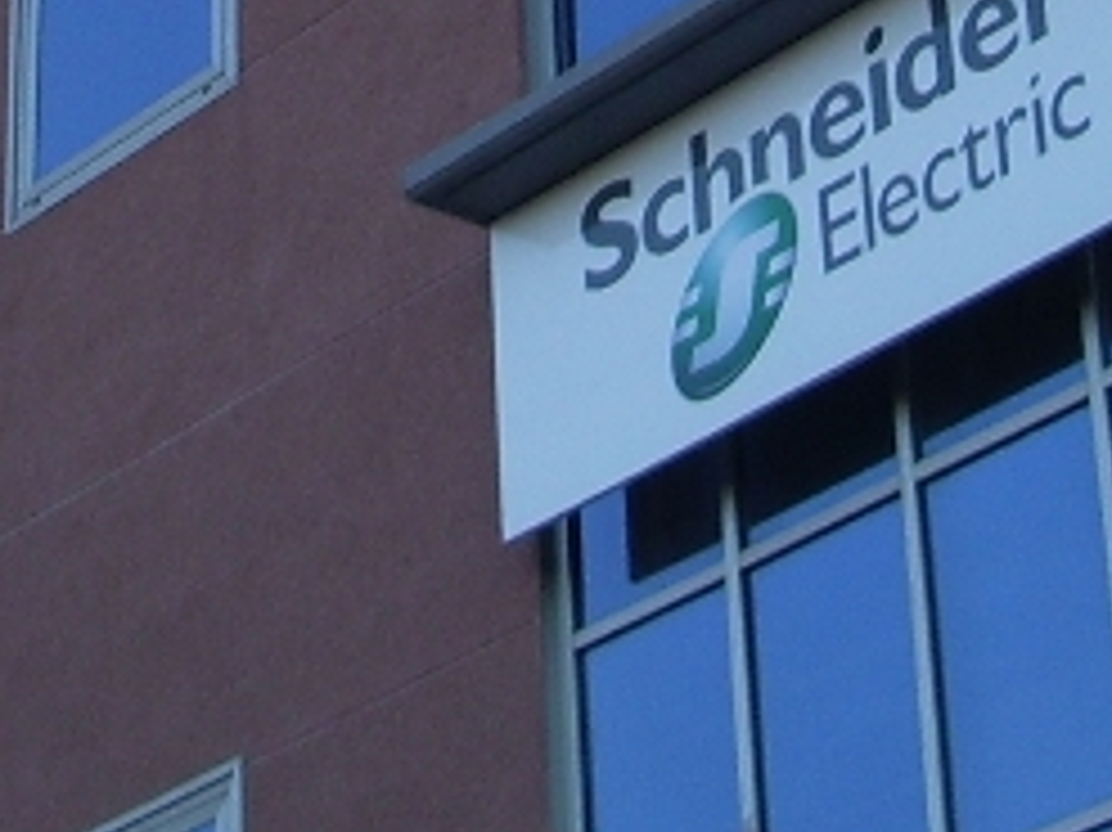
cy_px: -657
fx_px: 4656
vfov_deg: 9.7
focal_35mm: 145
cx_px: 405
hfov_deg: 13.6
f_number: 2.6
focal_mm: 5.8
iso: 50
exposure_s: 1/80
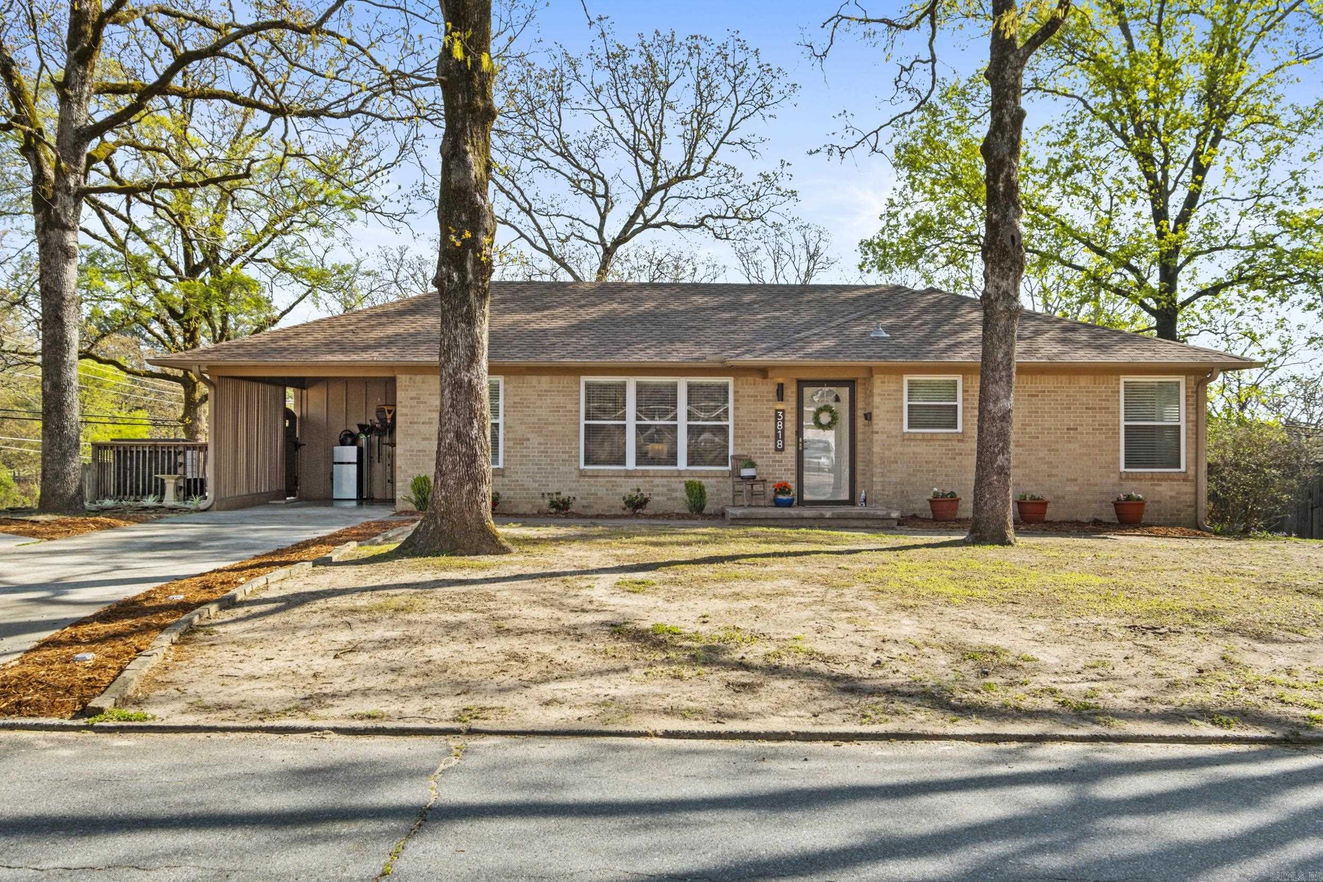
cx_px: 662
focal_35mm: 31
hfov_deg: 60.3
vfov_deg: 42.3
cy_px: 441
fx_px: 1139
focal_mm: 20.9
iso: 400
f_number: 8
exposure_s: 1/60
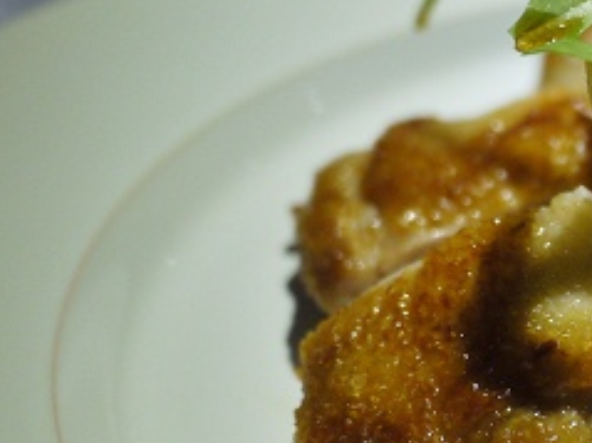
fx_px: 1282
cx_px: 778
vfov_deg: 19.6
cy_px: 292
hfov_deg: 23.0
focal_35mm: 75
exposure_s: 1/50
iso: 400
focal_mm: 14
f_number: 2.5
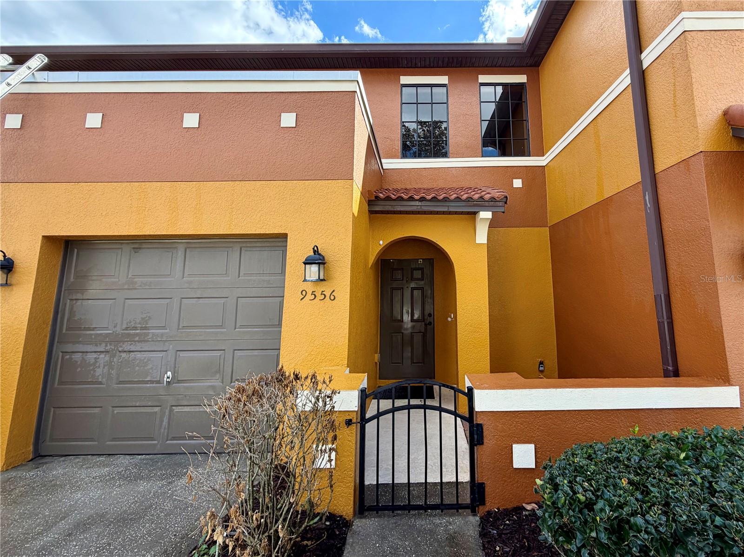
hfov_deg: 102.1
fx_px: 301
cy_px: 278
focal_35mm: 14
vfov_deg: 85.6
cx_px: 372
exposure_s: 1/220
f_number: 2.2
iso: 50
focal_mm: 2.22
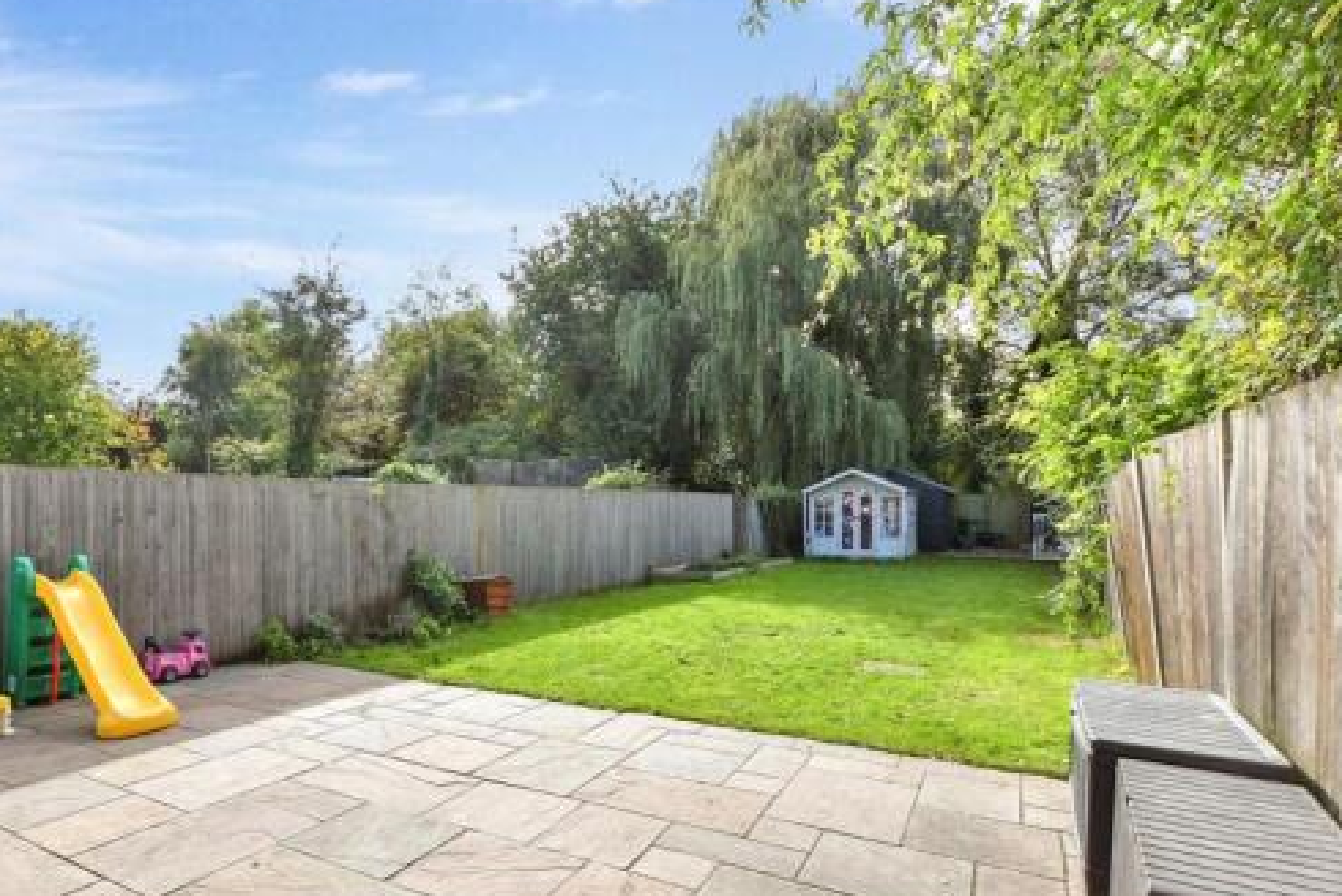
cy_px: 556
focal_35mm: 20
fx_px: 746
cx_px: 493
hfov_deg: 82.2
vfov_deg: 61.2
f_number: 6.3
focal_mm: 10
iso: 160
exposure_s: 1/200
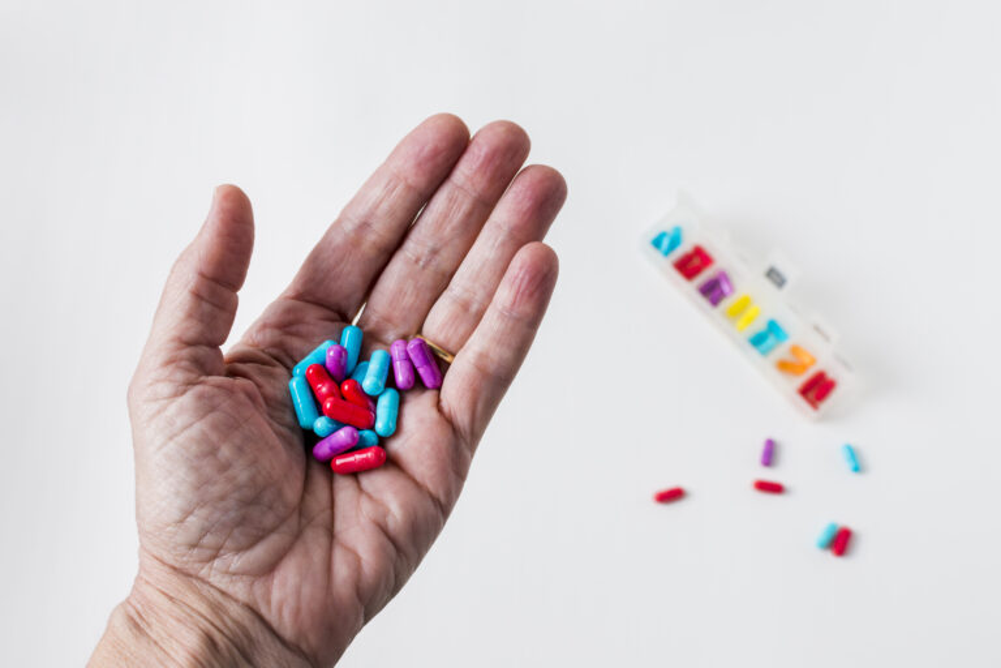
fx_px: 1460
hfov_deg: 37.9
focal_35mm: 52
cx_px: 500
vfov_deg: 25.8
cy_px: 334
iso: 160
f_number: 6.3
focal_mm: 35
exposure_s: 1/160
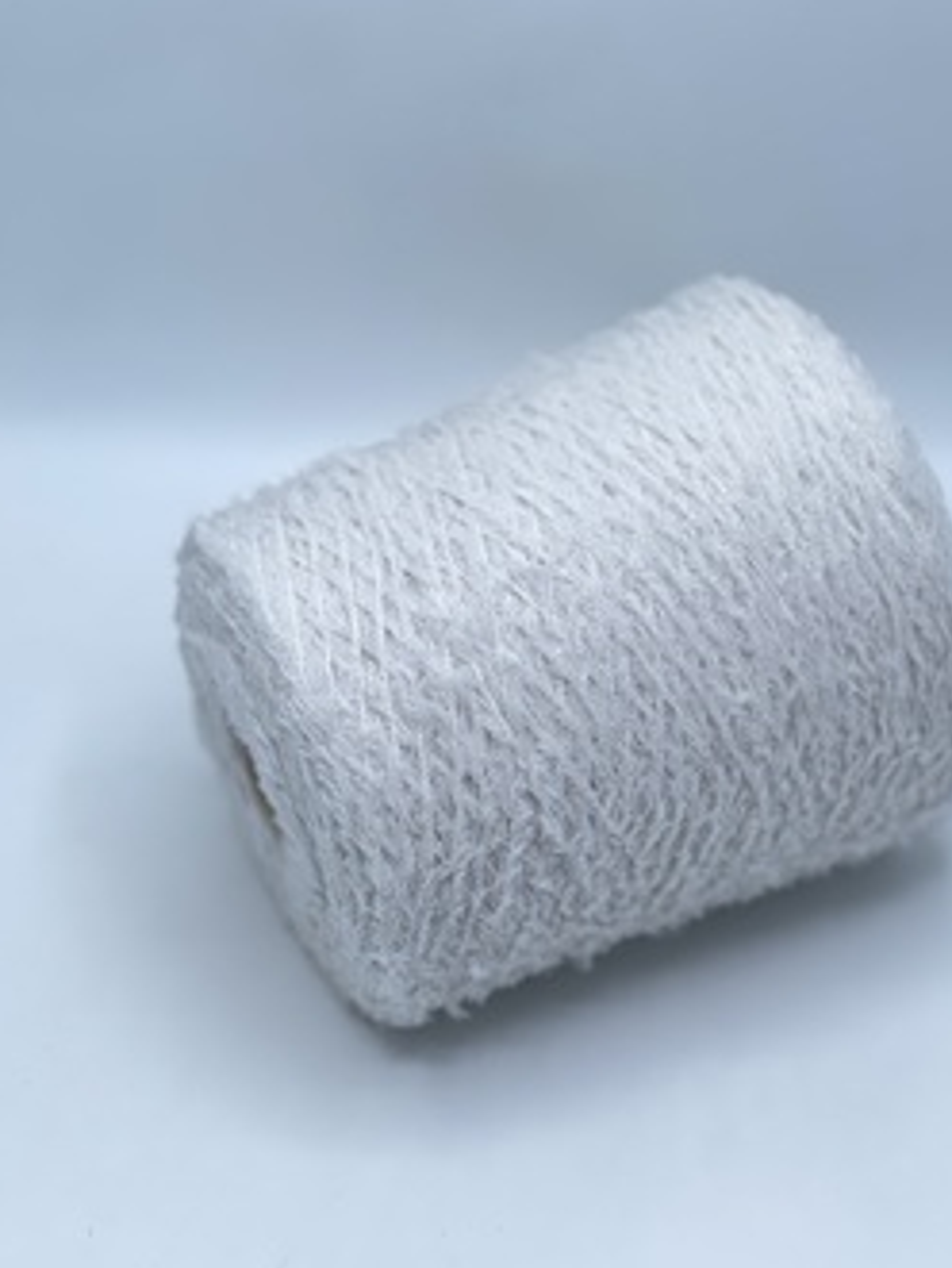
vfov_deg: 21.1
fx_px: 3406
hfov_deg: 15.9
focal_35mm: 93
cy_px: 653
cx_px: 549
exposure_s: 1/376
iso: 32
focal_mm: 7.5
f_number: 2.2
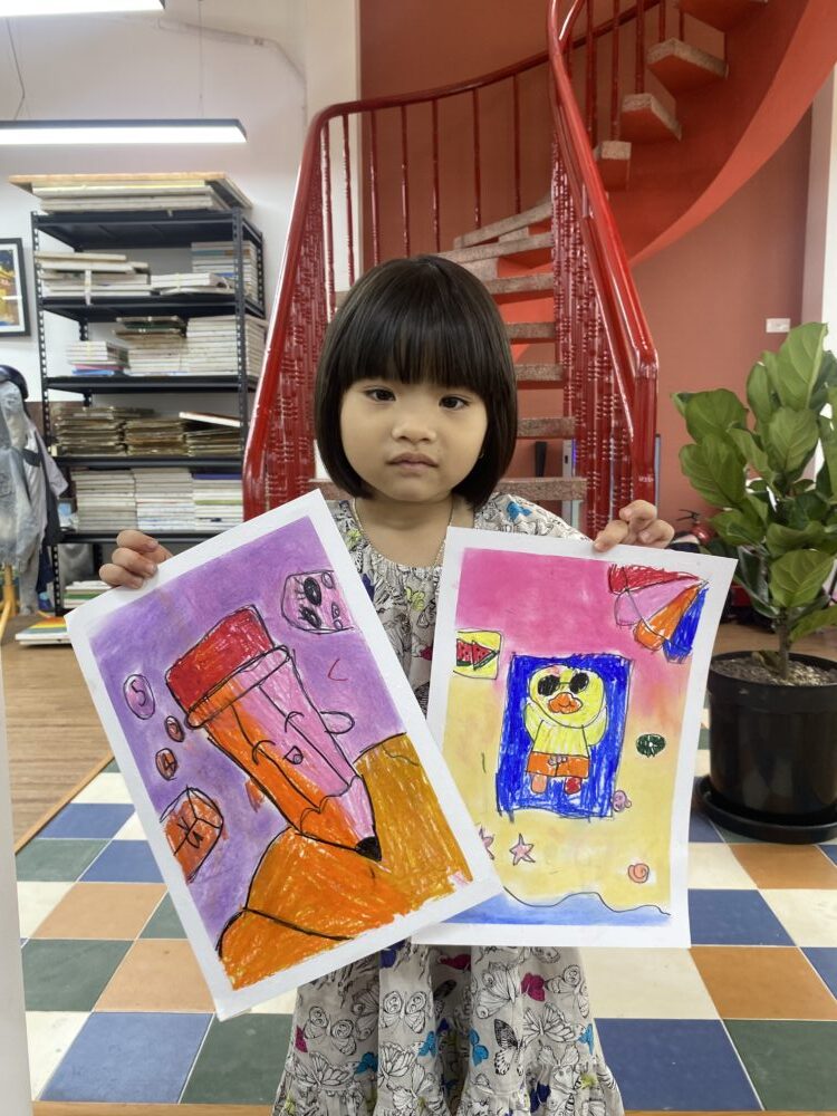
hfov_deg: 53.1
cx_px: 418
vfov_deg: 67.3
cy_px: 558
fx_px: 838
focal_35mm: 26
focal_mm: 4.25
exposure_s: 1/100
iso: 100
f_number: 1.8
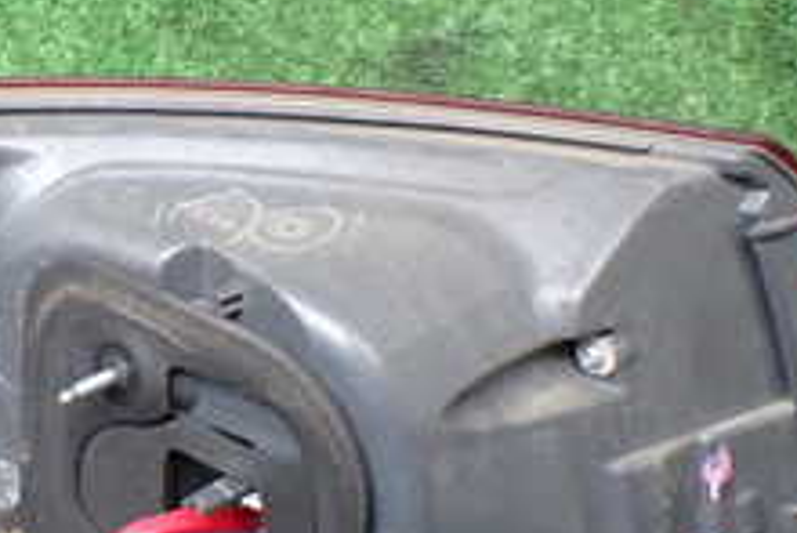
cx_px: 25
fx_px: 1883
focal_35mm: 85
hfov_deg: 23.1
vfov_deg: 16.1
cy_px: 294
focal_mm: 5.4
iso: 800
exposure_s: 1/100
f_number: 2.3
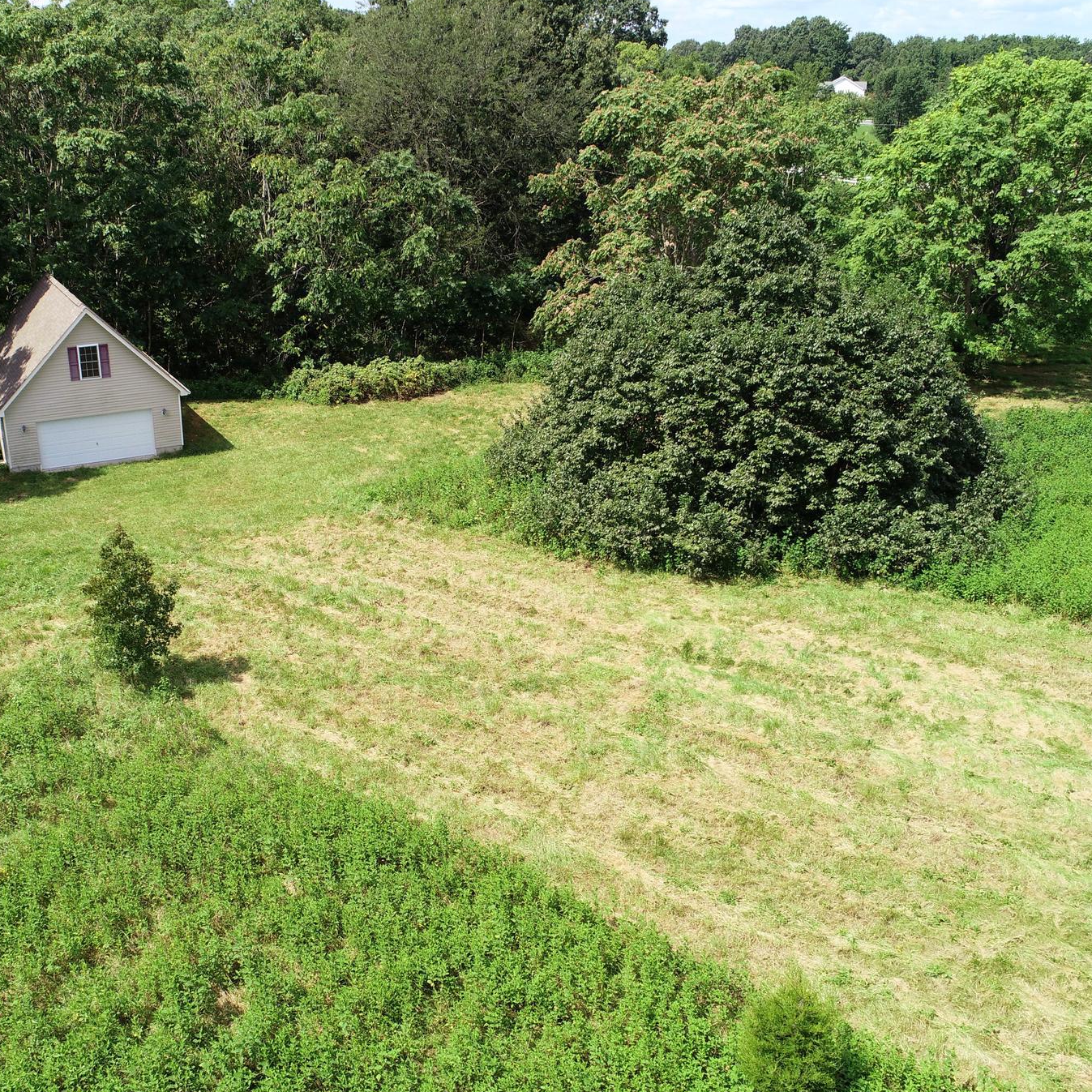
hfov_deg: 51.6
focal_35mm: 31
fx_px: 1106
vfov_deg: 52.5
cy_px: 542
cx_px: 368
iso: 100
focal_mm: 8.8
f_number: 5
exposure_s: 1/320
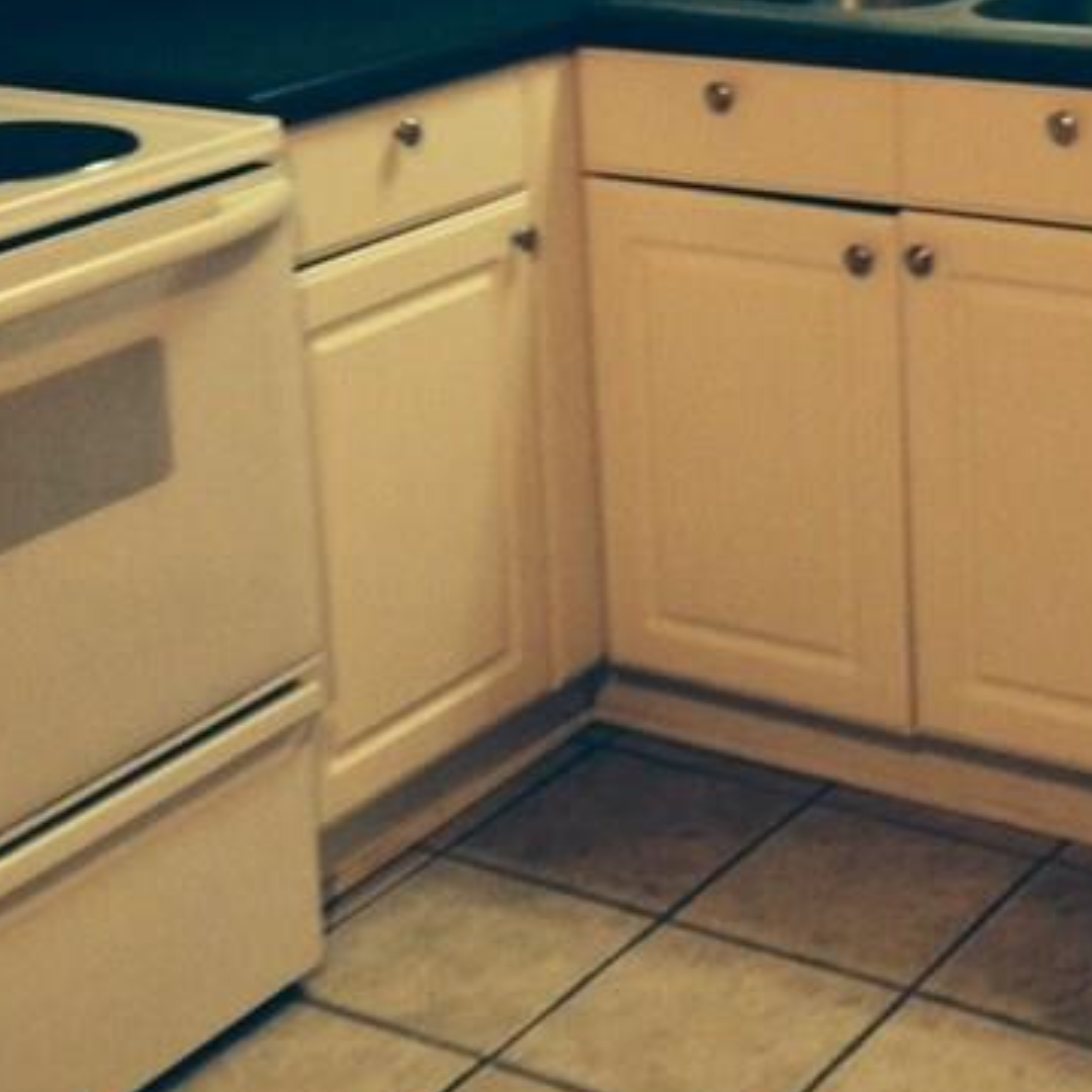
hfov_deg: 20.8
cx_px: 789
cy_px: 21
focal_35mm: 83
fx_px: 2962
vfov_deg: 20.3
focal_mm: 4.12
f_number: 2.4
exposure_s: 1/20
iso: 250
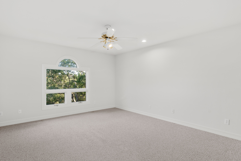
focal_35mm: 18
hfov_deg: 90.0
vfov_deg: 67.4
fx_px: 120
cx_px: 117
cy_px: 82
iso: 320
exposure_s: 1/60
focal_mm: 16
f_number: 7.1
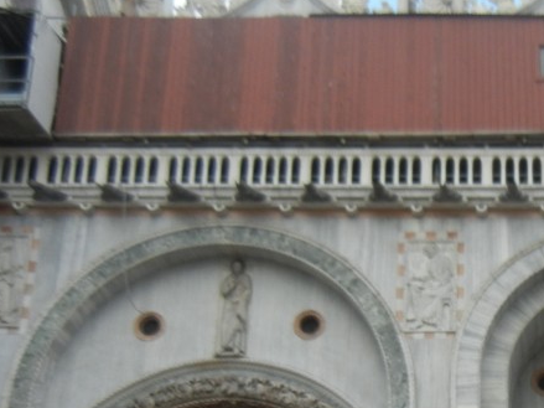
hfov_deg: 26.0
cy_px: 399
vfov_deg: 20.4
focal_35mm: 70
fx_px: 1100
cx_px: 571
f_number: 3.5
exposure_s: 1/339
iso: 160
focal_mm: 5.4
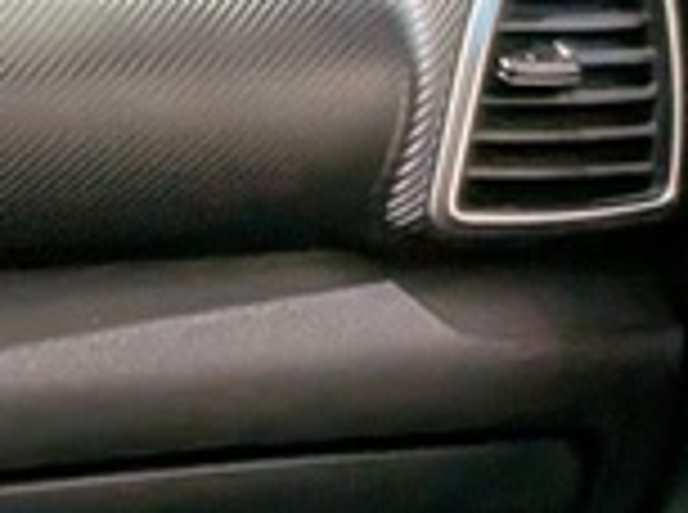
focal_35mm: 161
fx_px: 3192
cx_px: -1443
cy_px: 1022
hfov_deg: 9.4
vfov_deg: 8.7
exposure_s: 1/142
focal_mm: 4.53
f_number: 1.7
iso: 27
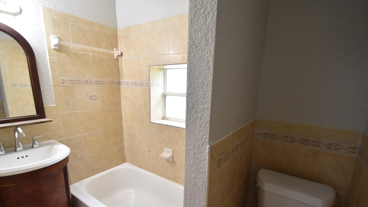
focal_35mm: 17
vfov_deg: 63.4
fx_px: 166
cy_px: 124
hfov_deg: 95.9
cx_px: 191
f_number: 4
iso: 800
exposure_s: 1/90
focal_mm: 10
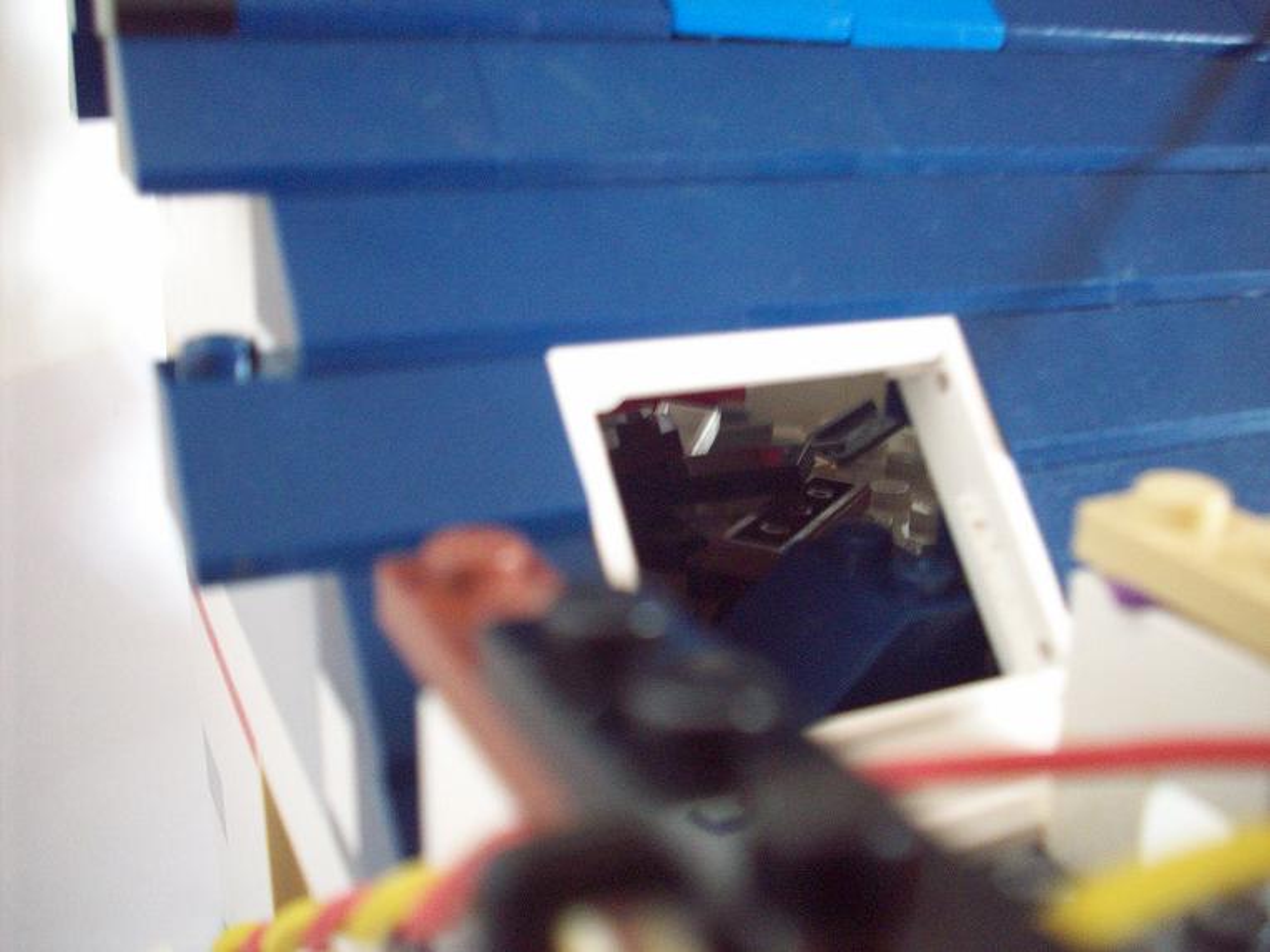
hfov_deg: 50.1
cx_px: 635
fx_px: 1357
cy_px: 476
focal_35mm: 37
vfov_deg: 38.7
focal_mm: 6.2
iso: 200
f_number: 2.8
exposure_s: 1/8
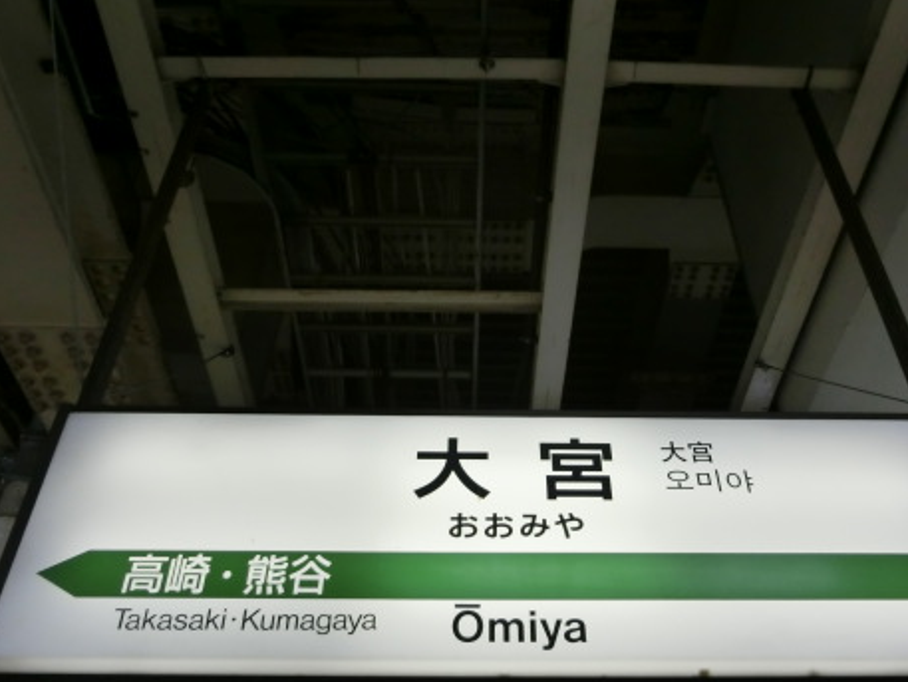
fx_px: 918
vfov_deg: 40.7
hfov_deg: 52.5
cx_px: 497
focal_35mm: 35
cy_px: 348
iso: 125
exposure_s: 1/125
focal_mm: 4.5
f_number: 3.5
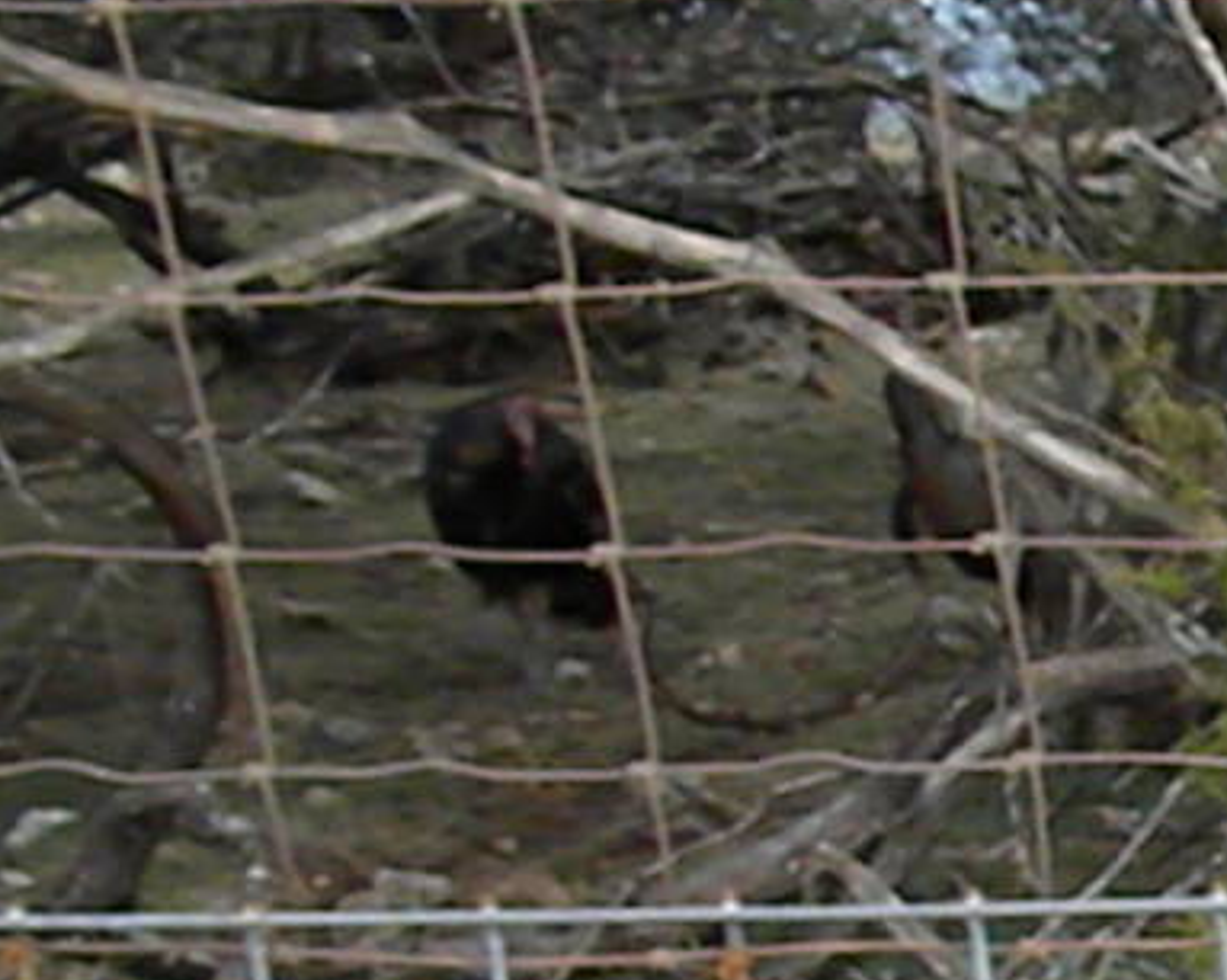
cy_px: 1131
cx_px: 2246
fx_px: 5481
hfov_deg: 11.8
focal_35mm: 151
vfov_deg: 10.1
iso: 640
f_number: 10
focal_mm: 6.6
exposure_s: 1/130
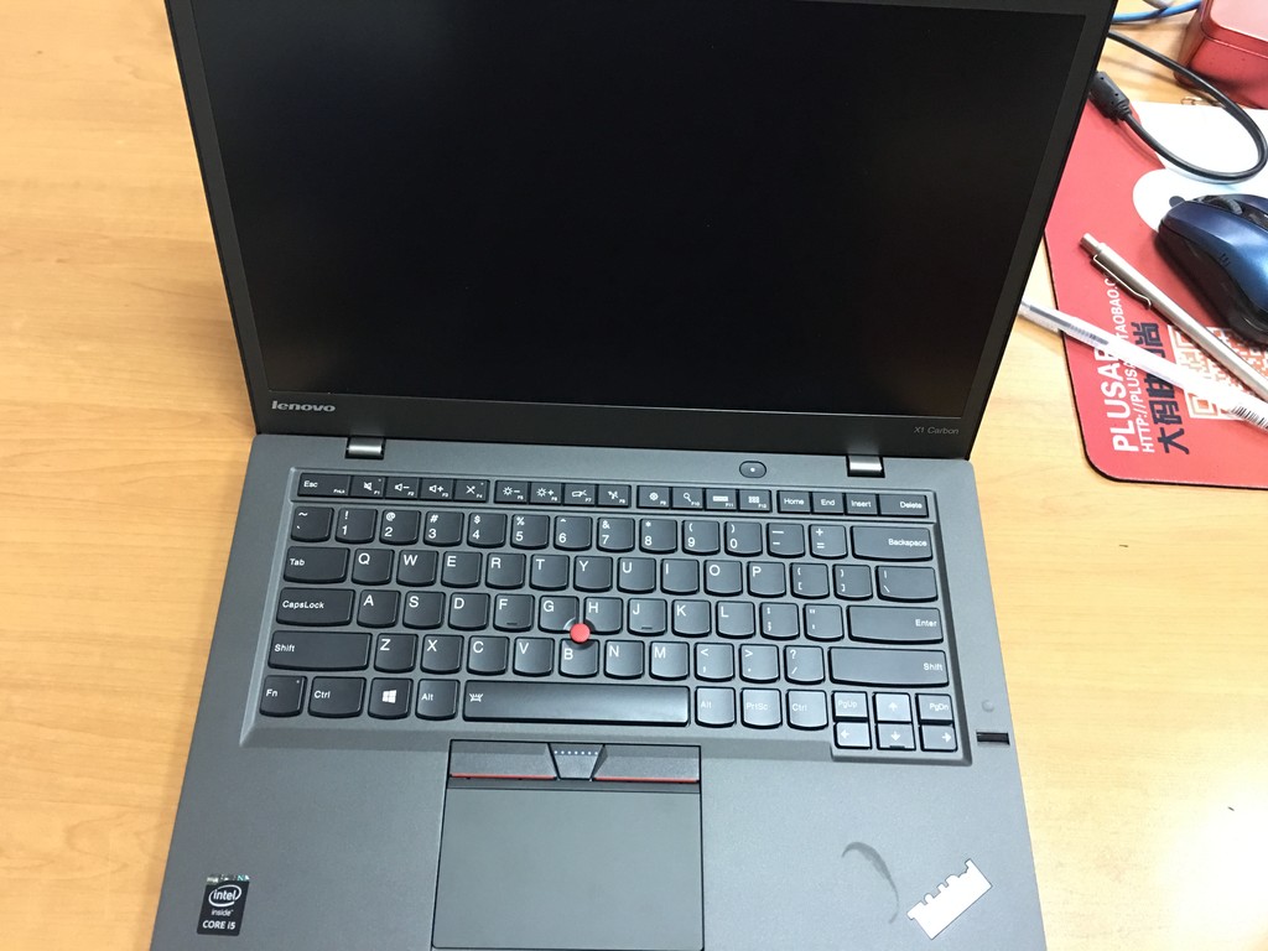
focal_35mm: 29
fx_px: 1062
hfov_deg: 61.7
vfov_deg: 48.2
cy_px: 476
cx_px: 634
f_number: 2.2
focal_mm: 4.15
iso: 160
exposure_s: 1/8
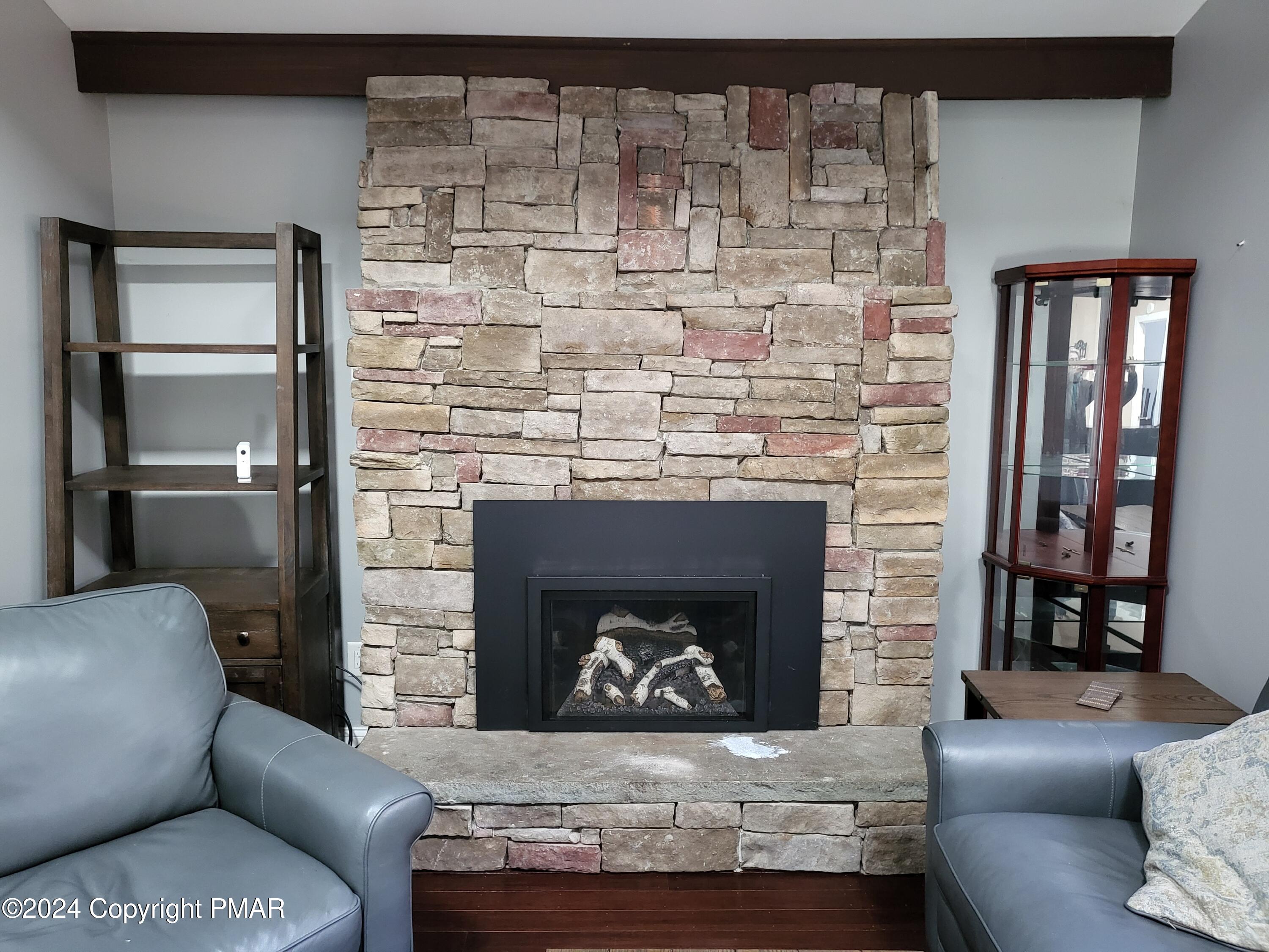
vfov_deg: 53.1
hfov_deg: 67.3
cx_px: 634
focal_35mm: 26
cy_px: 476
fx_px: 953
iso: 640
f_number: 1.8
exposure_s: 1/30
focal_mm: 4.25
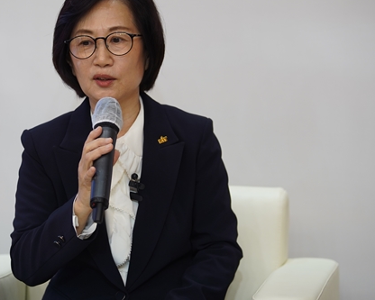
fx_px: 1654
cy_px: 131
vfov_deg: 10.4
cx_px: 136
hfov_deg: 12.9
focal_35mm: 149
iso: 640
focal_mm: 110
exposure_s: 1/125
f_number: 2.8
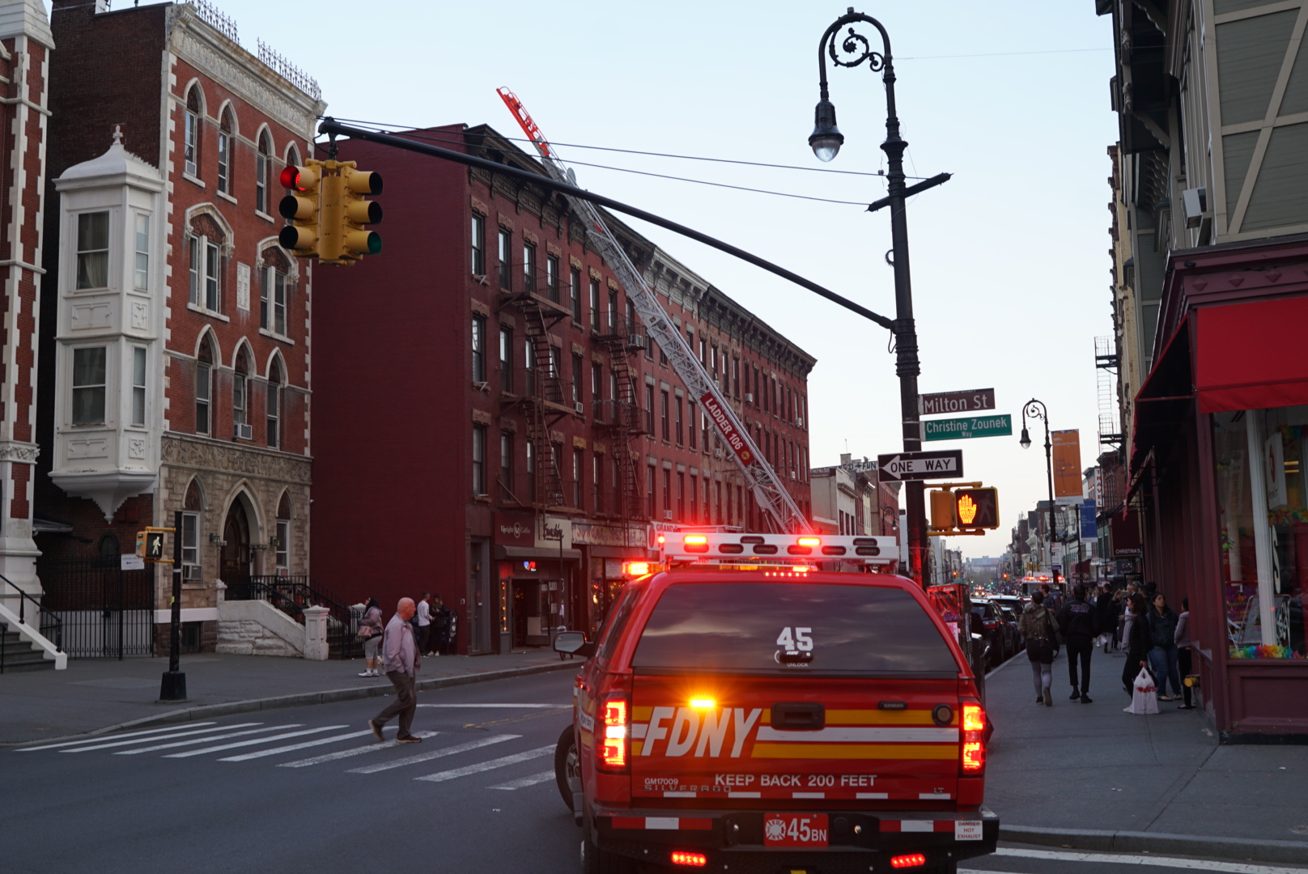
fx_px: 1345
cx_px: 654
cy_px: 437
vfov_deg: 36.0
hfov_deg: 51.9
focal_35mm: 37
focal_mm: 25
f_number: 4.5
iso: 100
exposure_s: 1/80
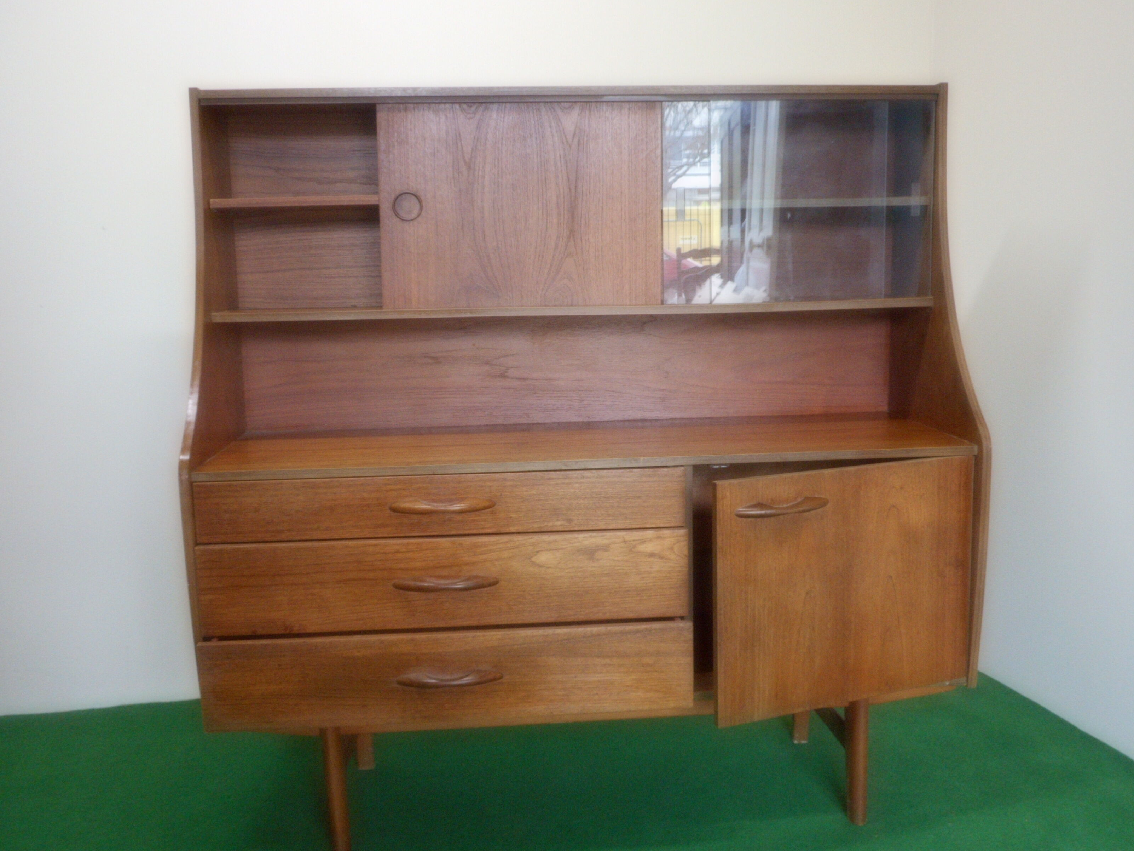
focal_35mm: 33
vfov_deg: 42.9
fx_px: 1081
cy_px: 427
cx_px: 572
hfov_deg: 55.4
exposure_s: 1/10
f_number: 4
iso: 400
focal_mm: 5.2
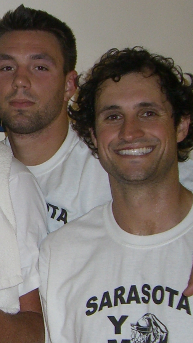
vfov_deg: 20.2
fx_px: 965
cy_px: 193
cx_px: -130
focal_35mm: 106
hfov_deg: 10.8
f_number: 2.7
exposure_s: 1/60
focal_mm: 6.2
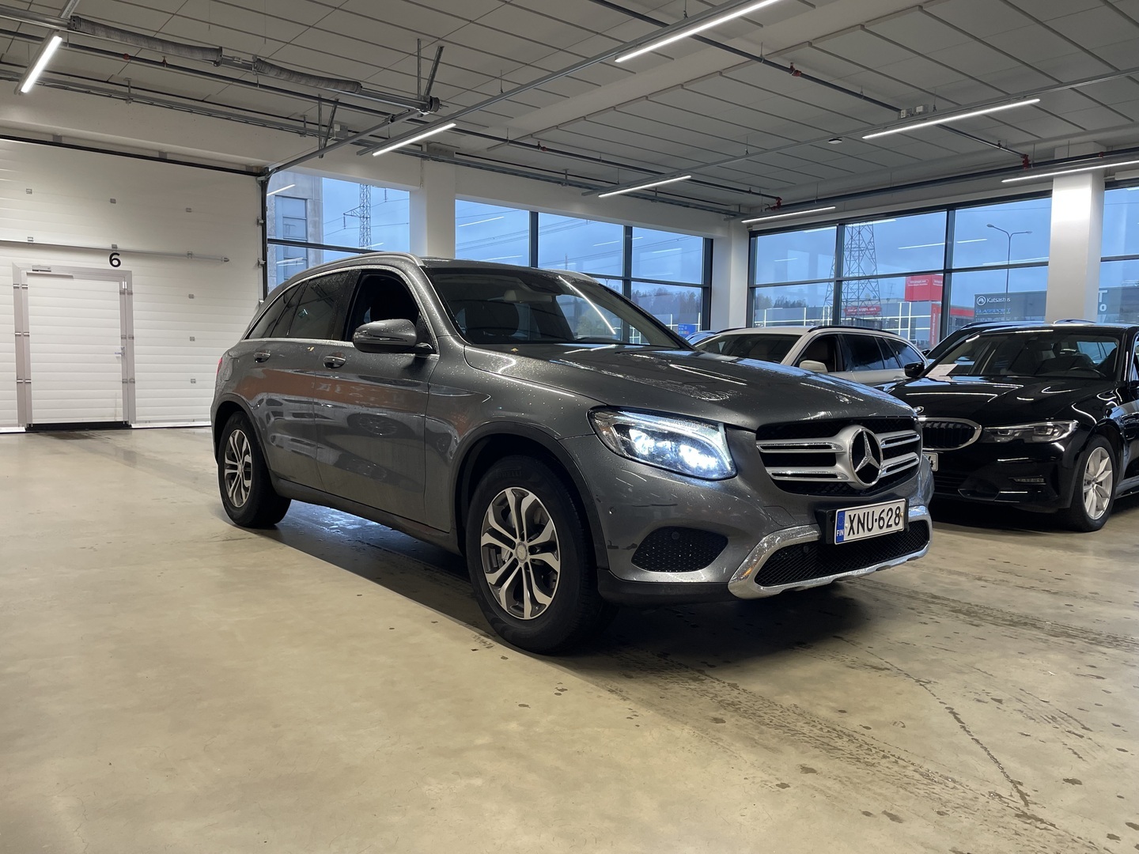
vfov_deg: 53.1
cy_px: 427
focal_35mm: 26
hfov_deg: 67.3
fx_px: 856
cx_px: 570
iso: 125
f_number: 1.6
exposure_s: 1/100
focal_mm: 4.2
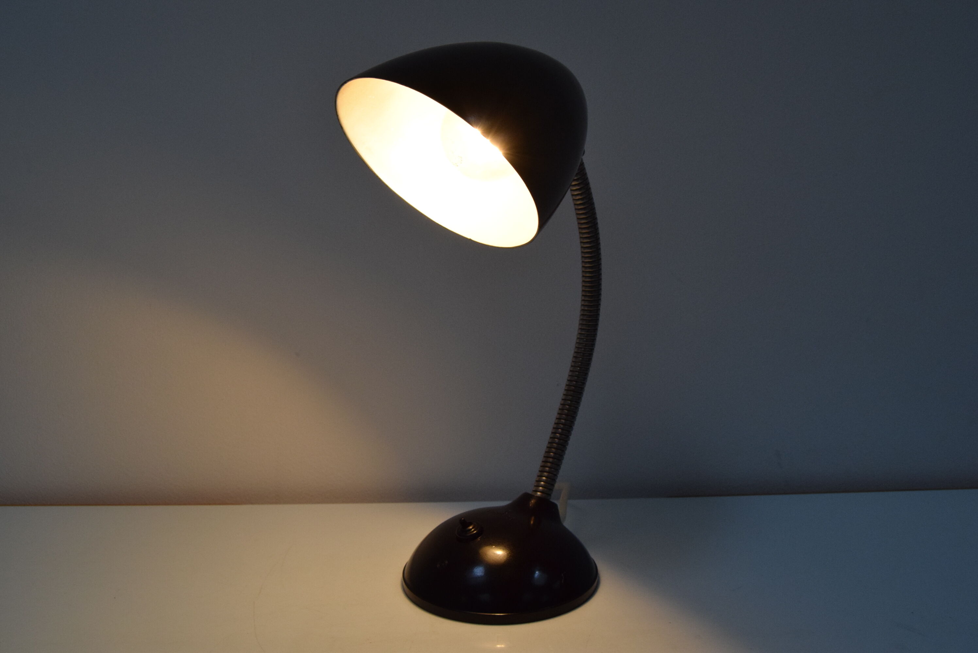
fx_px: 897
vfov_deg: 40.0
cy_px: 326
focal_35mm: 33
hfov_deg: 57.2
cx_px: 489
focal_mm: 22
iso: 1600
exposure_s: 1/160
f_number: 6.3
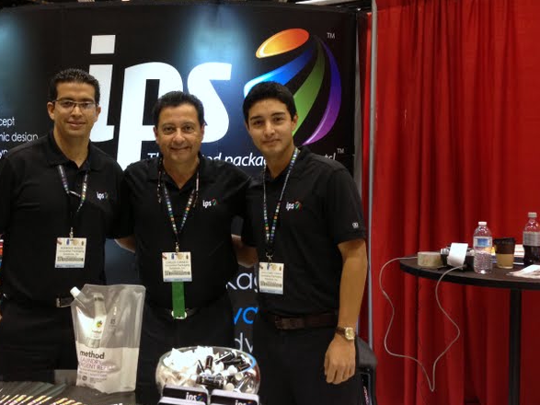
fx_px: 702
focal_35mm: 45
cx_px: 179
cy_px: 171
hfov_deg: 41.5
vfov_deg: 32.1
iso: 200
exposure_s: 1/20
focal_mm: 4.13
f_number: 2.4
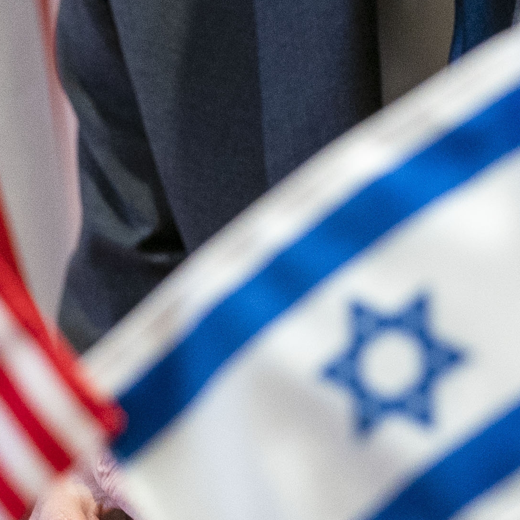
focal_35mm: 537
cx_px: 431
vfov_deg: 3.3
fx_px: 9127
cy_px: -14
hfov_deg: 3.3
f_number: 4
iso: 3200
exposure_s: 1/320
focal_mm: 115
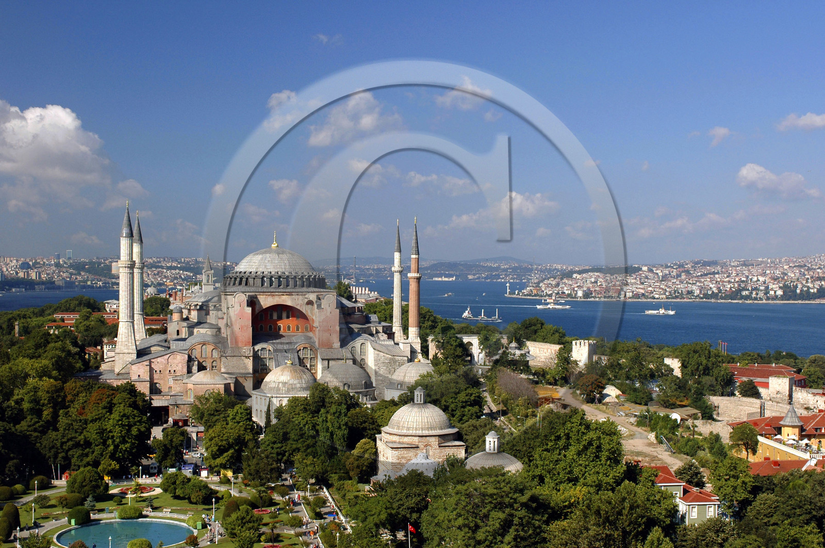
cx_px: 412
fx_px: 1099
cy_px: 274
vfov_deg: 28.0
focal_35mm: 48
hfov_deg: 41.2
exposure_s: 1/250
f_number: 7.1
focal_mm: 32
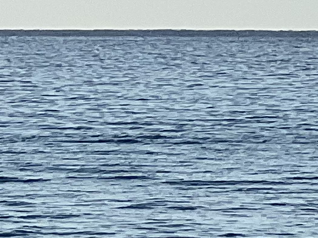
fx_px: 5456
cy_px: 516
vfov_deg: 2.5
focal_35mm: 594
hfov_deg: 3.3
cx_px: 19
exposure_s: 1/943
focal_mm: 9
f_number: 2.8
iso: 32
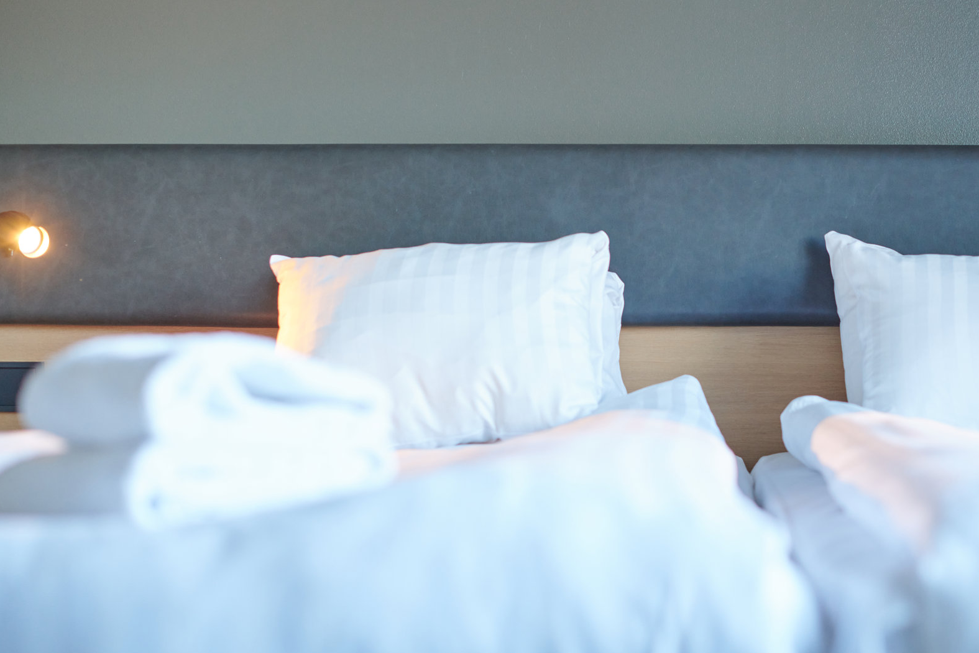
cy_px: 270
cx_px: 620
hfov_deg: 30.8
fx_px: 1768
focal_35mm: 65
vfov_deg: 20.9
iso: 400
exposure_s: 1/200
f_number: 2.5
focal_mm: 50
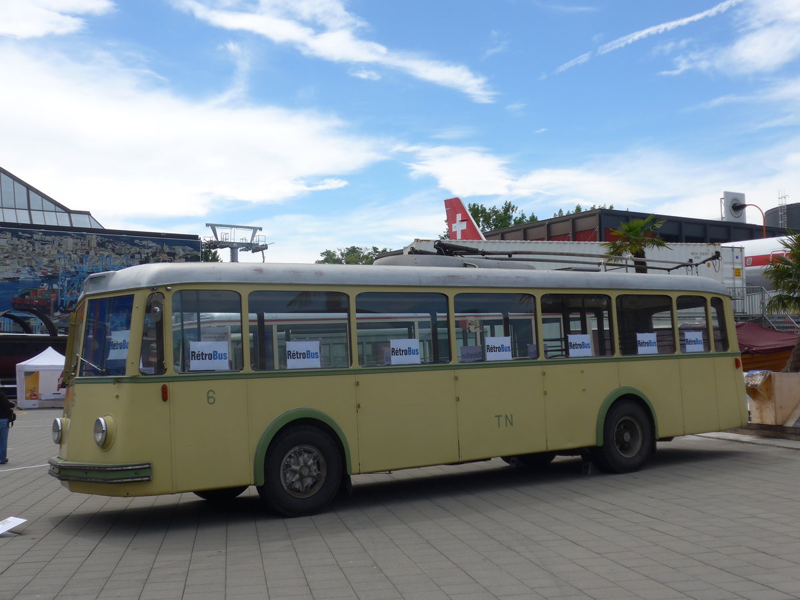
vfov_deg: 32.9
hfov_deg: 42.9
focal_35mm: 44
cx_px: 400
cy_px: 300
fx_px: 1017
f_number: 2.8
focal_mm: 9
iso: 80
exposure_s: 1/2000
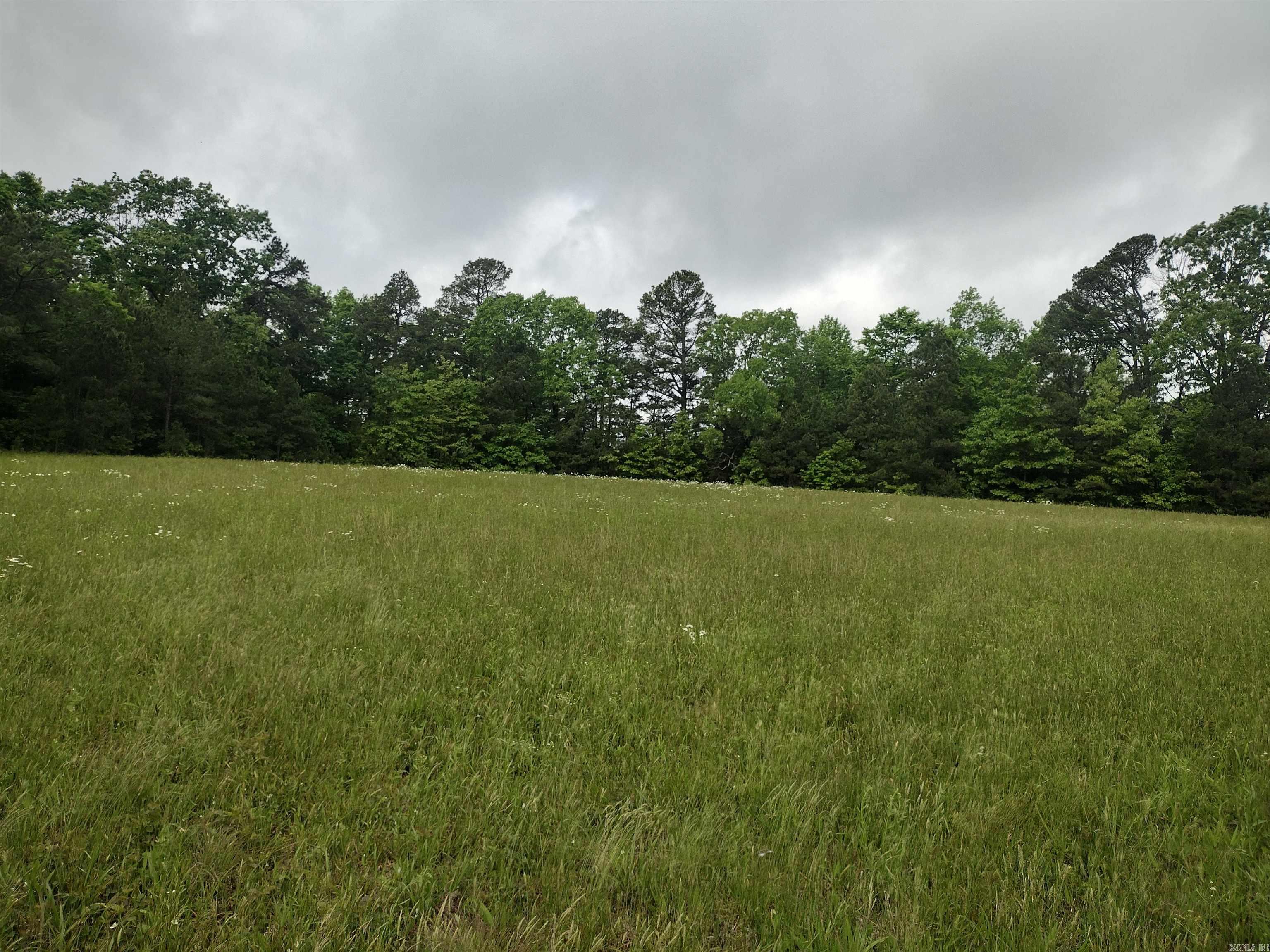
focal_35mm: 27
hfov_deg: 65.3
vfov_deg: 51.4
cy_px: 476
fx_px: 991
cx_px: 635
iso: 100
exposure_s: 1/1508
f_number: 1.7
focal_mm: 4.71
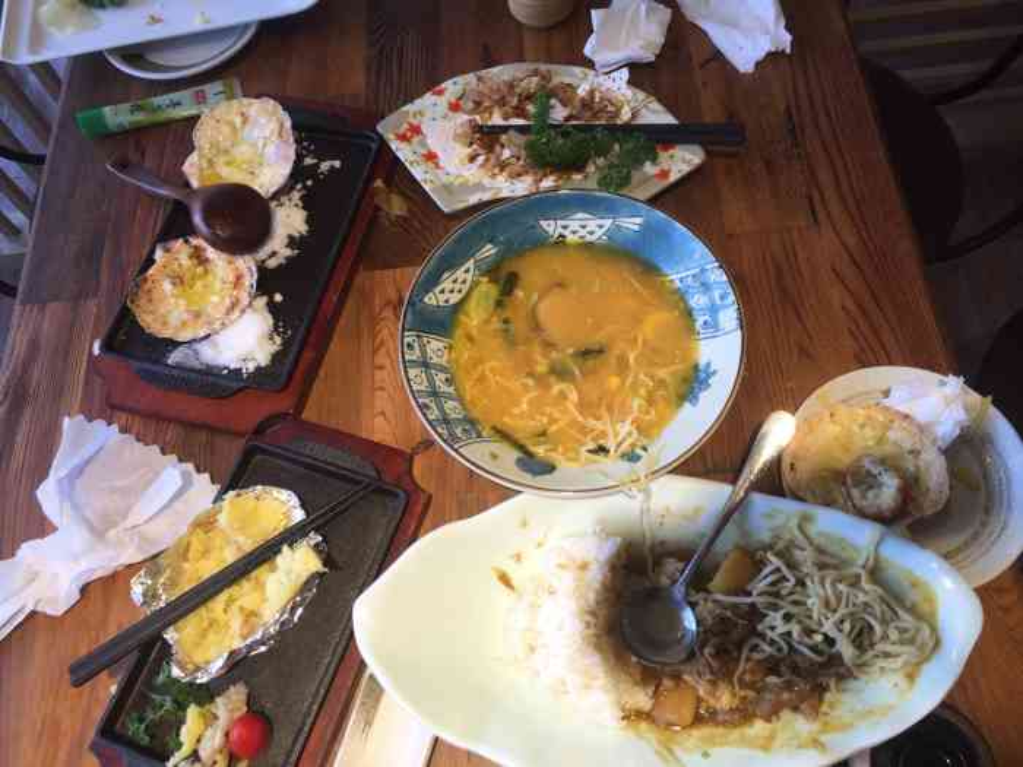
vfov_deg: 48.2
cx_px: 512
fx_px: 857
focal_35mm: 29
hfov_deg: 61.7
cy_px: 384
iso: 32
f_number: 2.2
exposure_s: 1/50
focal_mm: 4.15
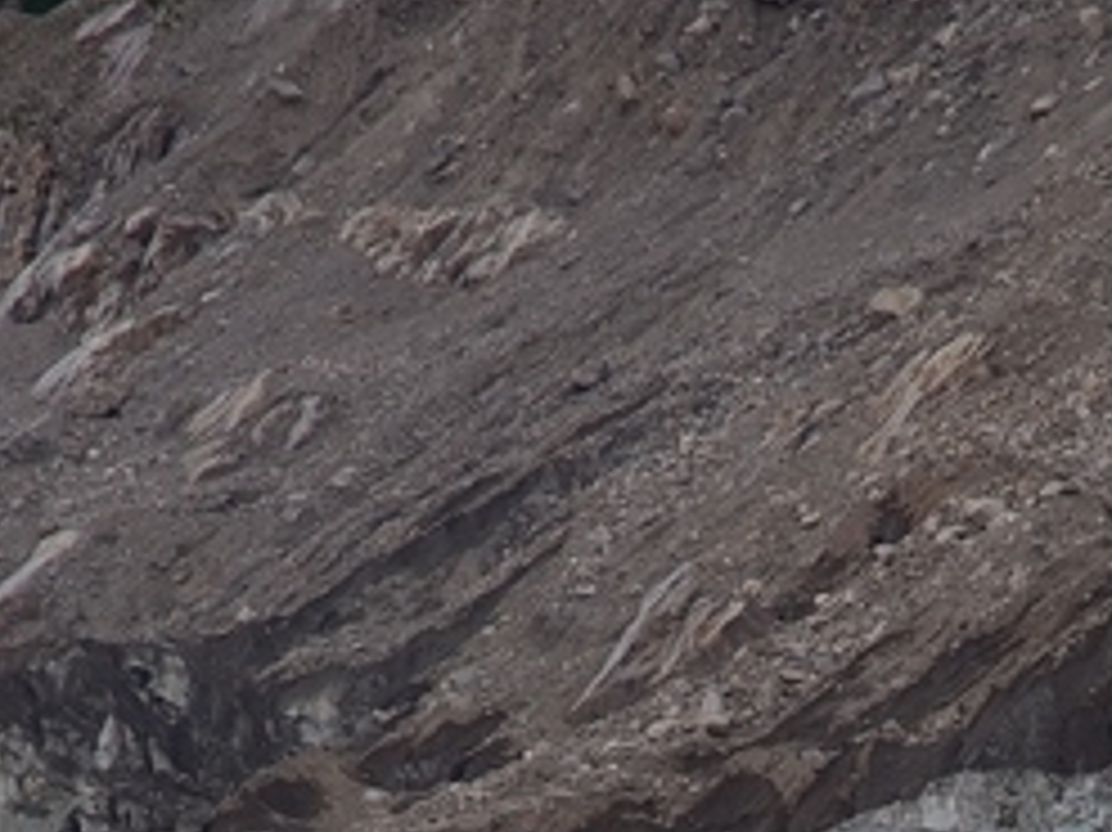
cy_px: 1709
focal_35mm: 598
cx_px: 887
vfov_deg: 2.5
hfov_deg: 3.3
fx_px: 19201
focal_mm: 120
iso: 100
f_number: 5.6
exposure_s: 1/250
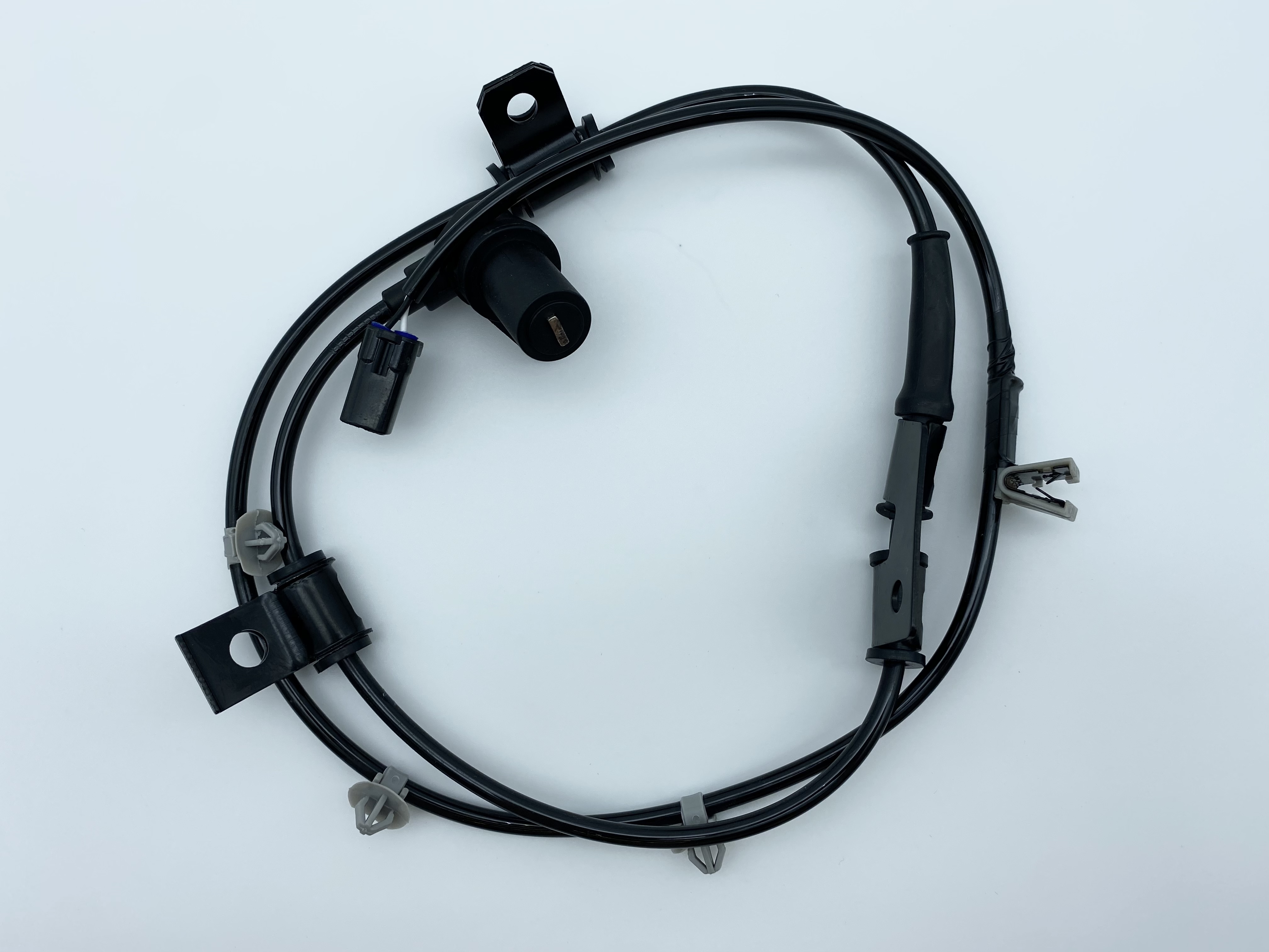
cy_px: 476
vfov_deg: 53.1
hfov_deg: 67.3
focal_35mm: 26
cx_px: 634
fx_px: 953
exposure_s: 1/568
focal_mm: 4.25
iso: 32
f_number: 1.8
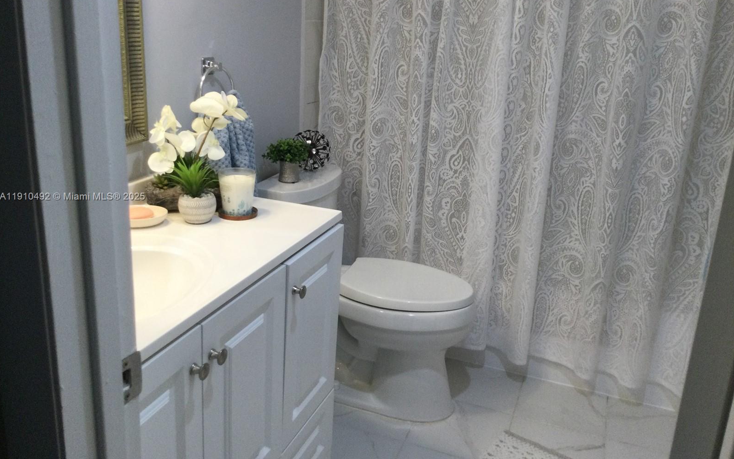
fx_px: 660
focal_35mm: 33
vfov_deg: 38.3
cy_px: 197
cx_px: 366
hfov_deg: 58.1
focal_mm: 3.3
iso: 32
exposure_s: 1/30
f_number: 2.4
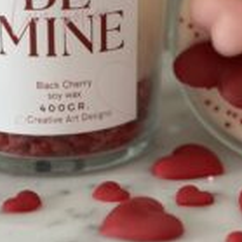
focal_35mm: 122
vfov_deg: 14.1
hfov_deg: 14.3
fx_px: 965
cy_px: -2
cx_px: 172
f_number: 1.78
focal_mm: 6.86
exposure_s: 1/117
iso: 125
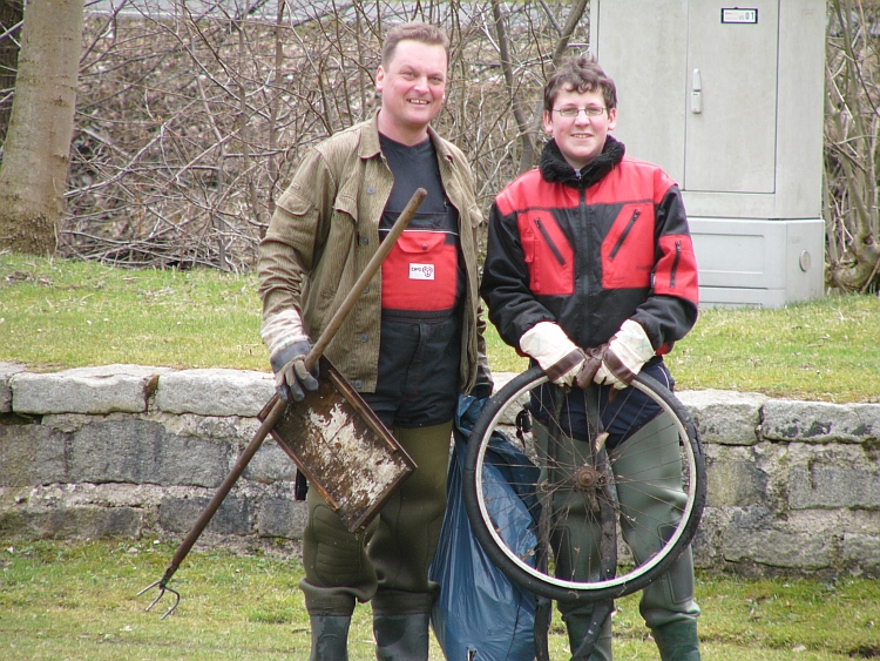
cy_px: 330
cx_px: 440
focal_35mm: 432
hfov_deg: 4.6
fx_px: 10986
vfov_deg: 3.4
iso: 50
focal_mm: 72
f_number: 2.8
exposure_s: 1/160
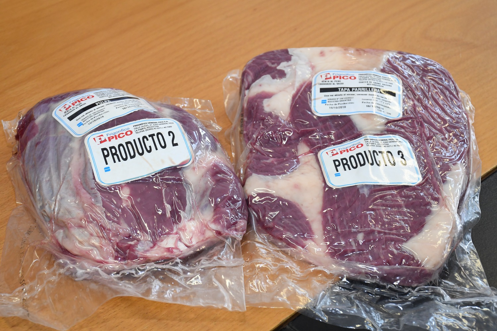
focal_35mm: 78
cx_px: 248
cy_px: 166
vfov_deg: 17.5
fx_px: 1077
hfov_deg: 26.0
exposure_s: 1/125
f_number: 7.1
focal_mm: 52
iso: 1600
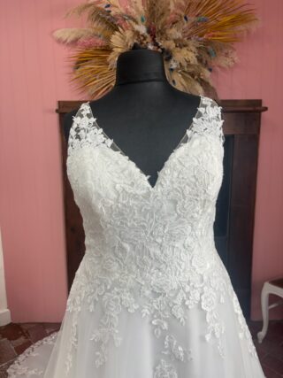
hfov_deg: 53.0
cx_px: 142
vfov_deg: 67.3
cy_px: 189
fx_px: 284
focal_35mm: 26
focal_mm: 5.96
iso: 50
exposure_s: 1/100
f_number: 1.6
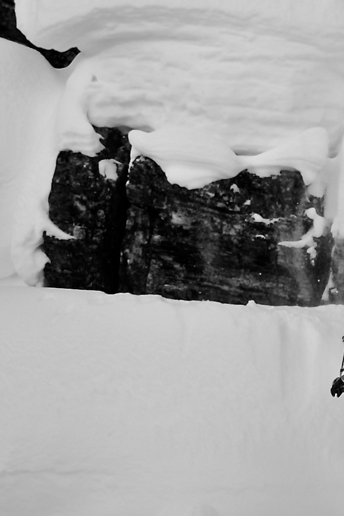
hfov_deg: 4.6
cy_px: 377
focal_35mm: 297
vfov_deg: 6.9
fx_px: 4257
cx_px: 611
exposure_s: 1/2000
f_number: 4
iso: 160
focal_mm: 50
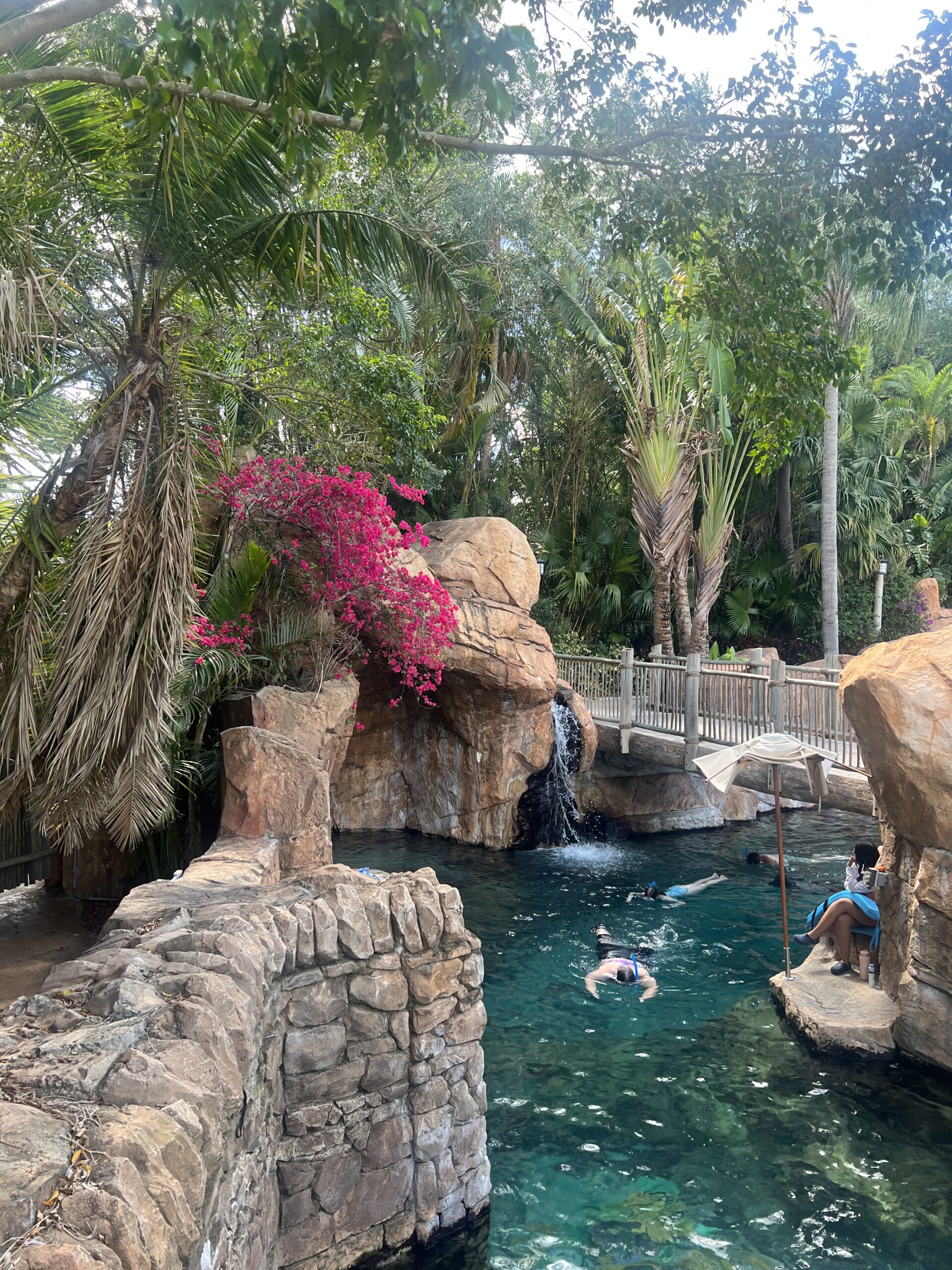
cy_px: 635
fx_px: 953
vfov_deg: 67.3
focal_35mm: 26
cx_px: 476
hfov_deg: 53.1
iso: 50
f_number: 1.5
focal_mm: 5.7
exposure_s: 1/263
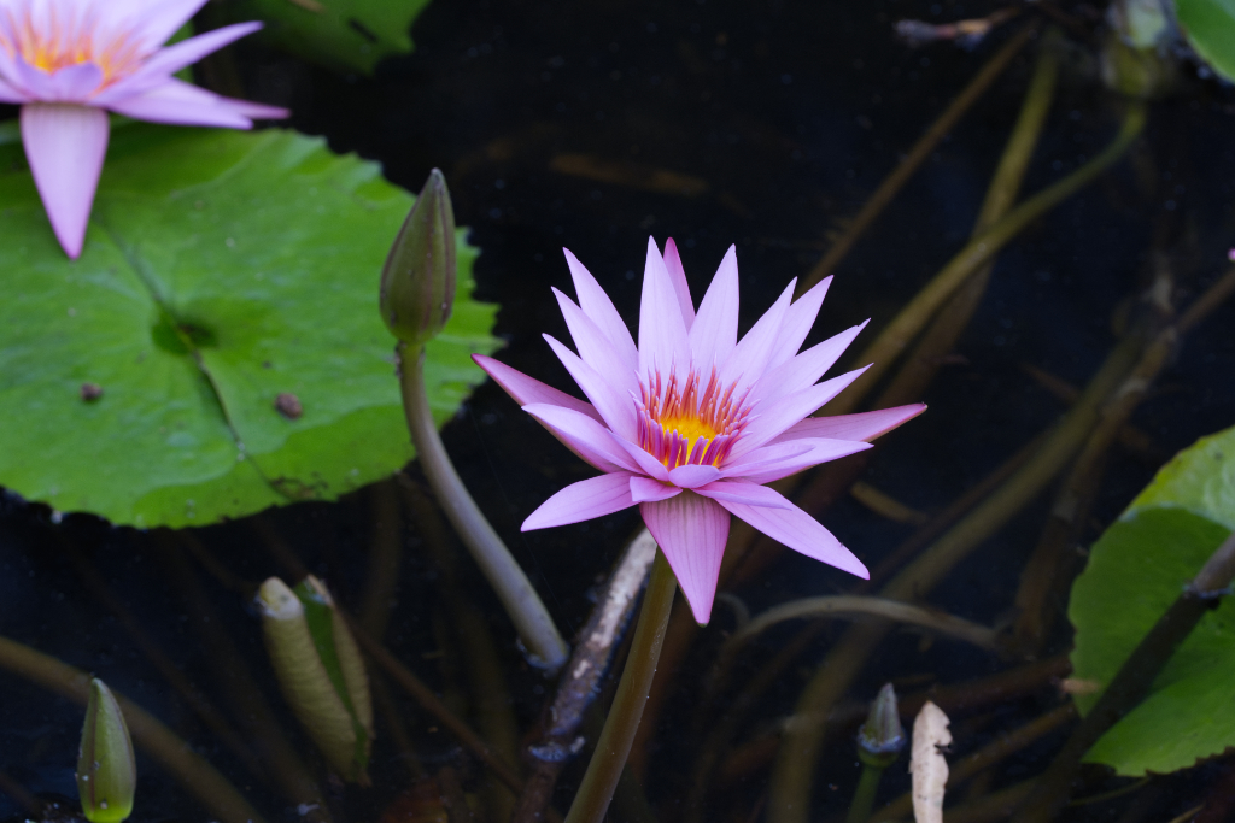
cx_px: 618
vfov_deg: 6.5
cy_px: 412
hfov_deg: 9.8
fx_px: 7205
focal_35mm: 210
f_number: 8
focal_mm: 140
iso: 1000
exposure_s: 1/30
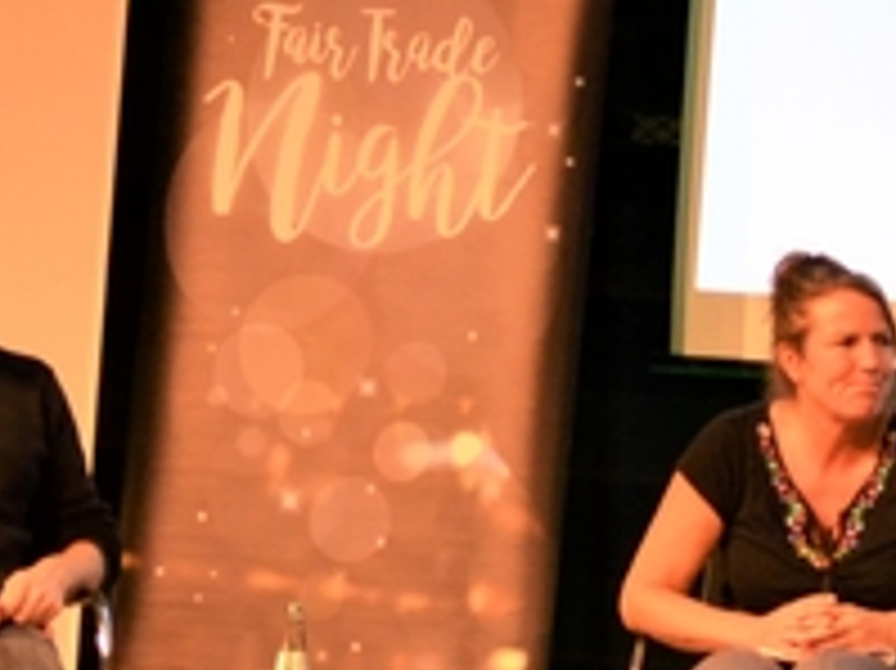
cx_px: 1571
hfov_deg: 4.8
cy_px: 409
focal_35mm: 407
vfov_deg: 3.6
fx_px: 10541
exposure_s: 1/60
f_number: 4
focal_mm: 55
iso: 800
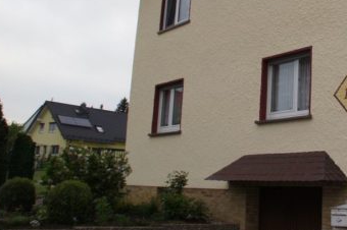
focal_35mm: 56
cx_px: 315
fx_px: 539
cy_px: 36
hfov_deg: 33.7
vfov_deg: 23.7
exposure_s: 1/100
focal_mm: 18
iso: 100
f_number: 9
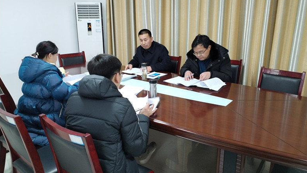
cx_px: 155
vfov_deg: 40.2
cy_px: 81
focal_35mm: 29
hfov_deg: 66.0
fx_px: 236
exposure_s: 1/33.3
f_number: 1.8
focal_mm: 4.75
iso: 879
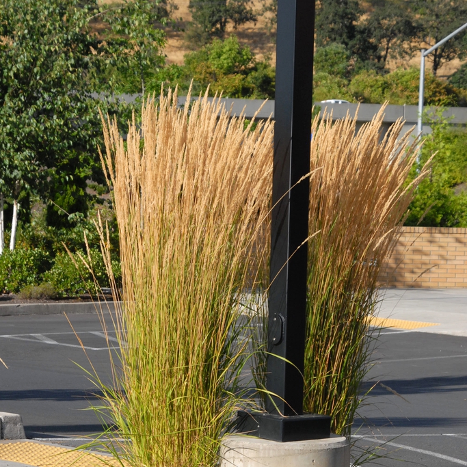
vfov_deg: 13.0
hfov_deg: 13.0
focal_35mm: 134
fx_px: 2045
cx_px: 234
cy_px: 317
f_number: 10
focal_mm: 70
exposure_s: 1/350
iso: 400
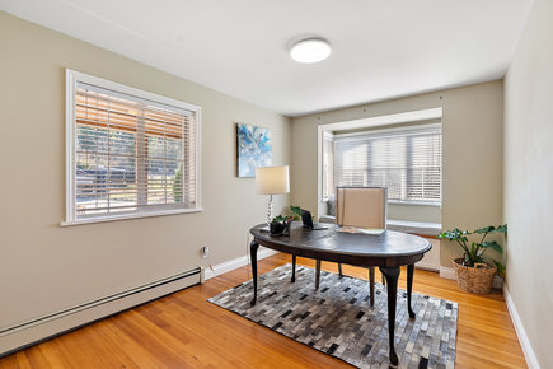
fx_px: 246
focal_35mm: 16
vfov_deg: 73.7
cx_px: 276
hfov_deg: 96.7
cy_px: 184
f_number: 7.1
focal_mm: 16
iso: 400
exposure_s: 1/8
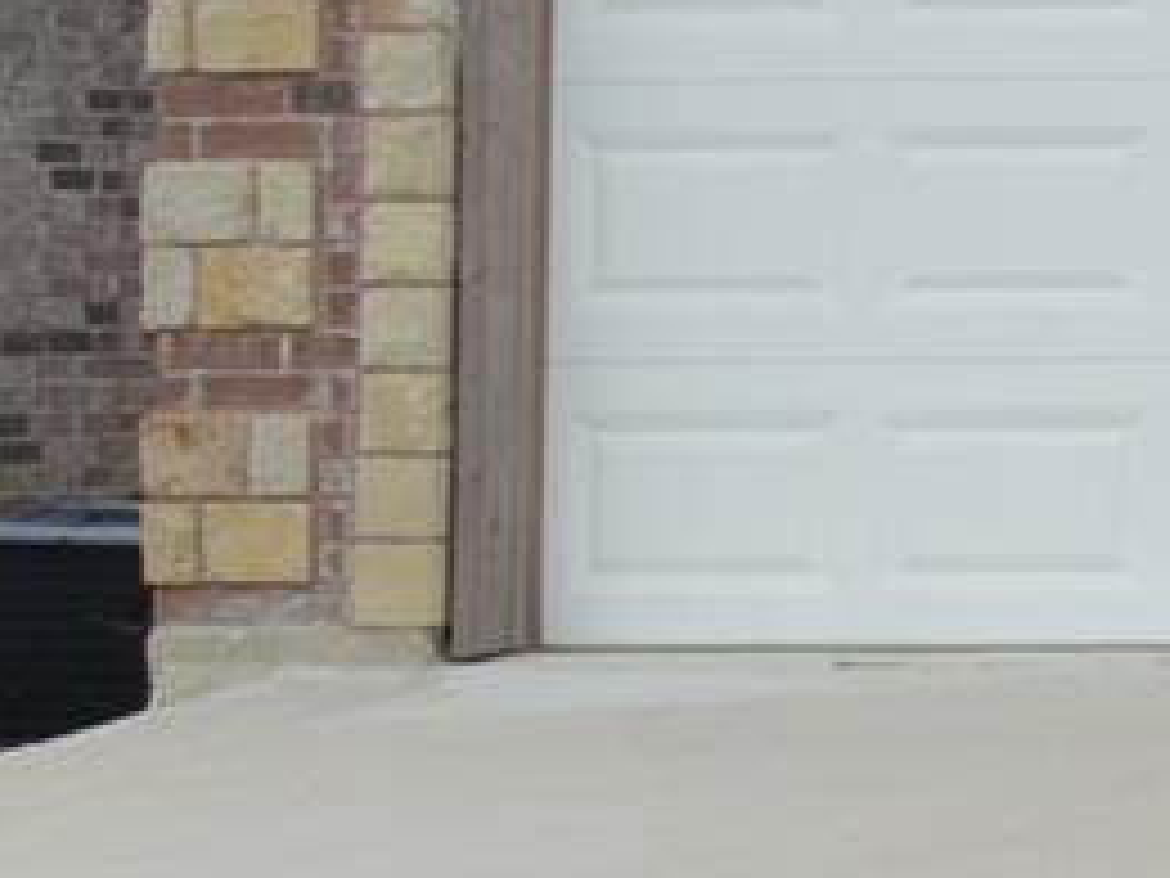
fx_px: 7672
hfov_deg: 7.3
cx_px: 4028
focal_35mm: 227
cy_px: -236
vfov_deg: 6.5
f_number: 8
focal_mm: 20
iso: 100
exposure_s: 1/125
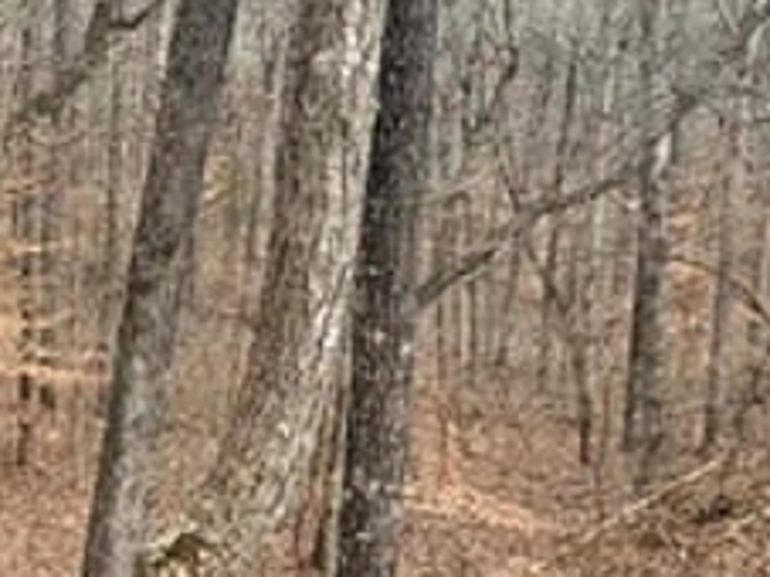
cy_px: 333
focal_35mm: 74
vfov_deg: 19.9
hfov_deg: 23.0
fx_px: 1645
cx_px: -271
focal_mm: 2.22
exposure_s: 1/255
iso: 40
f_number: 2.2
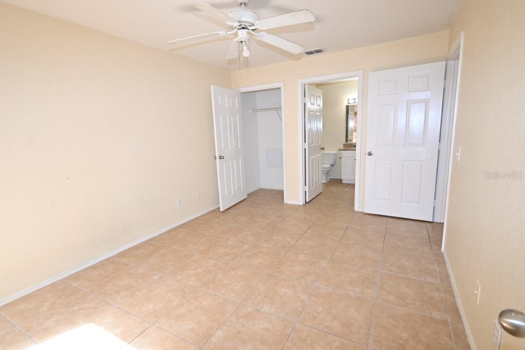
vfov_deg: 72.1
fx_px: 241
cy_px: 175
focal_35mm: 16
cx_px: 262
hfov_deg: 95.0
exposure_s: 1/60
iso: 500
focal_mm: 11
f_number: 4.8
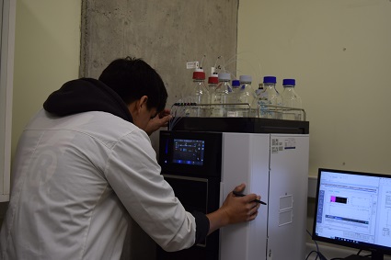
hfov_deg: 43.6
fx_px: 489
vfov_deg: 29.8
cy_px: 130
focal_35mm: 45
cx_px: 196
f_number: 4.2
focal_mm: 30
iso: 400
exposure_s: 1/80
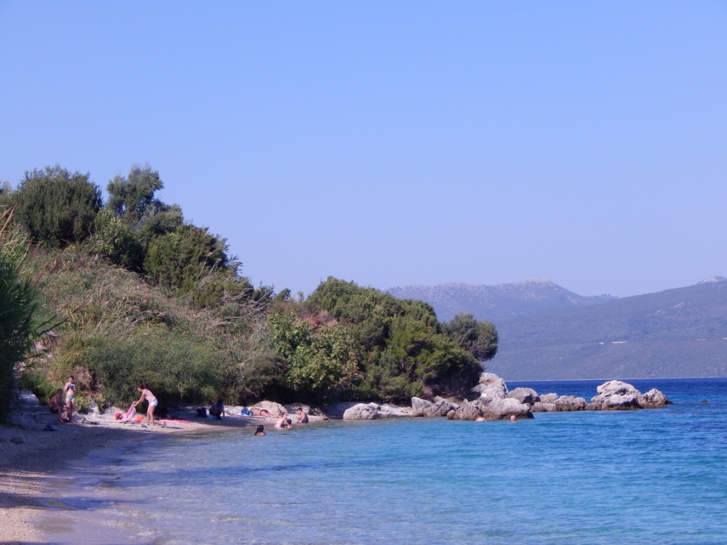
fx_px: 2184
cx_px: 364
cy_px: 272
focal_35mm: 104
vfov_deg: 14.2
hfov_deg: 18.9
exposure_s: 1/1000
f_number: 4.5
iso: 125
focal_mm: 18.7
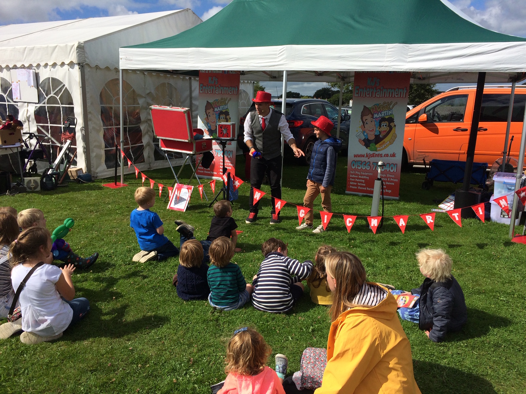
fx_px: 441
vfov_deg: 48.2
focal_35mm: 29
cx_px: 263
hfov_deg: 61.7
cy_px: 197
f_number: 2.2
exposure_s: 1/3425
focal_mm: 4.15
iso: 32
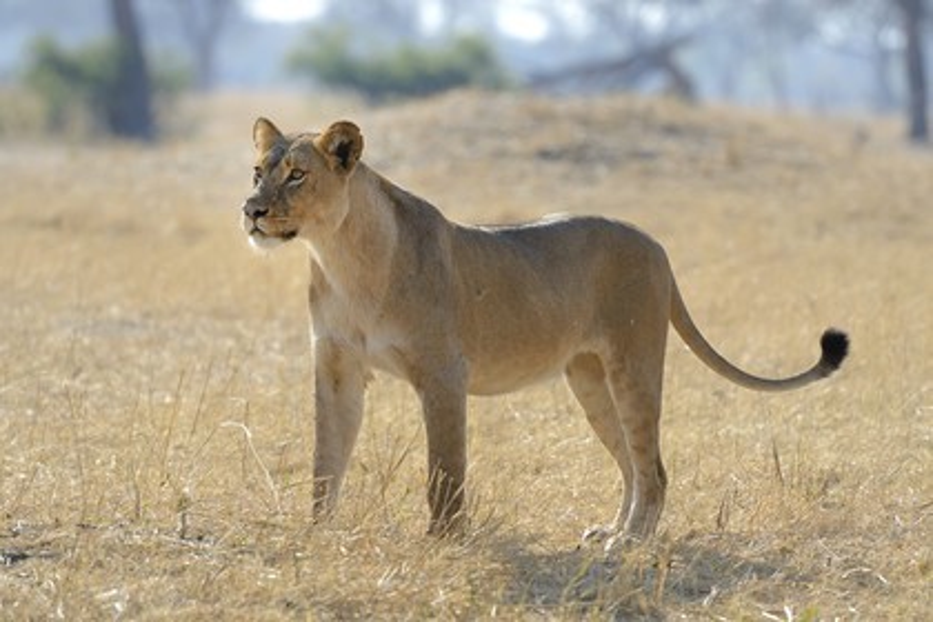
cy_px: 311
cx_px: 466
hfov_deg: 7.4
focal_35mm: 280
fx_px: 7256
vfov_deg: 4.9
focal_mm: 280
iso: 400
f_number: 4.5
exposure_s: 1/2000
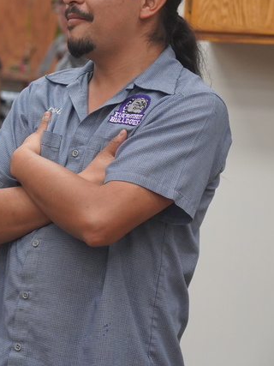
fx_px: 1679
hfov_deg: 9.1
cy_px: 96
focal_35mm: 159
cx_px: -106
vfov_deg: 12.4
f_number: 4
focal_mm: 69
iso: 2000
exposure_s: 1/160
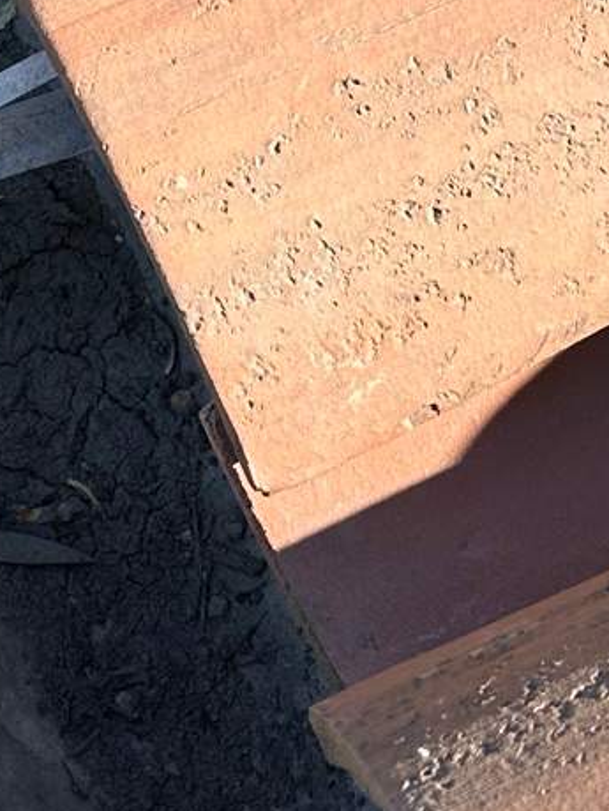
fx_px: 2506
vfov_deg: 17.8
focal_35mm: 107
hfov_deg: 13.8
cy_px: -57
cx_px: 115
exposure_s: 1/989
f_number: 1.78
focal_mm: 6.86
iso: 80
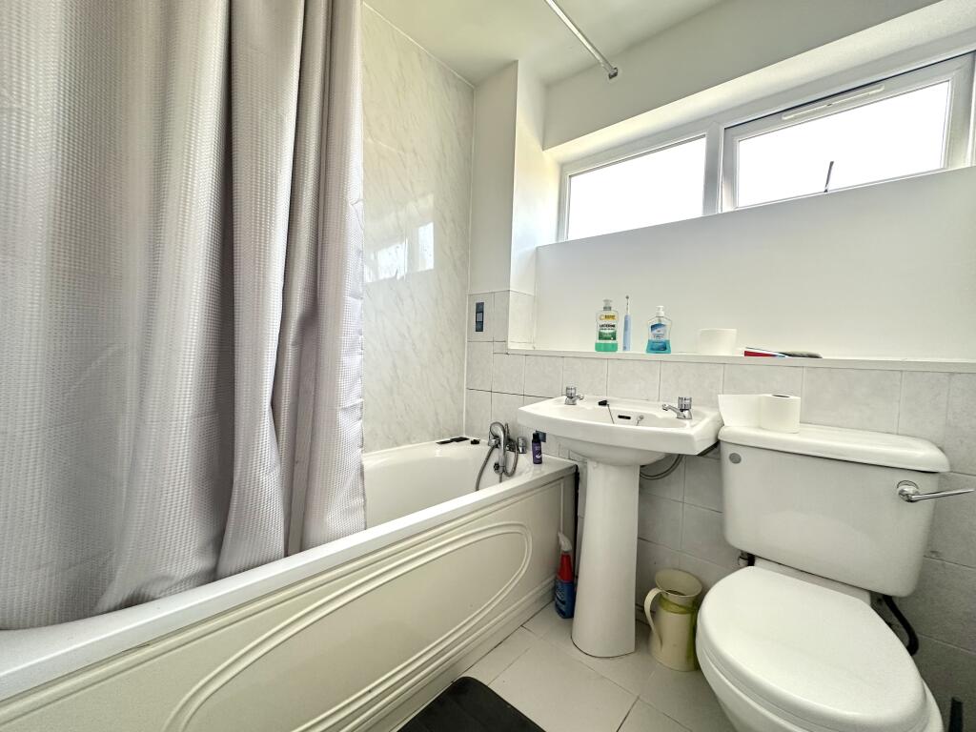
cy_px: 366
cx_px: 488
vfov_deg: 85.7
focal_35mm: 14
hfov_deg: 102.1
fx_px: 395
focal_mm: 2.22
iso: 200
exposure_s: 1/99
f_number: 2.2
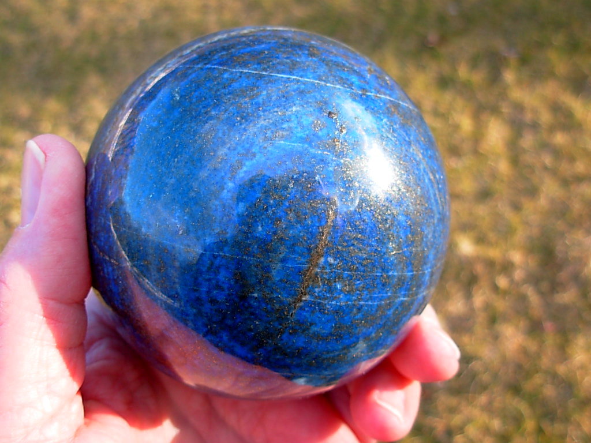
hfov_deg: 49.0
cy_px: 222
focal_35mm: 38
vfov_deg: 37.7
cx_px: 296
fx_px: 649
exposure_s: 1/85.4
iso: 50
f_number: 2.9
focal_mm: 6.3
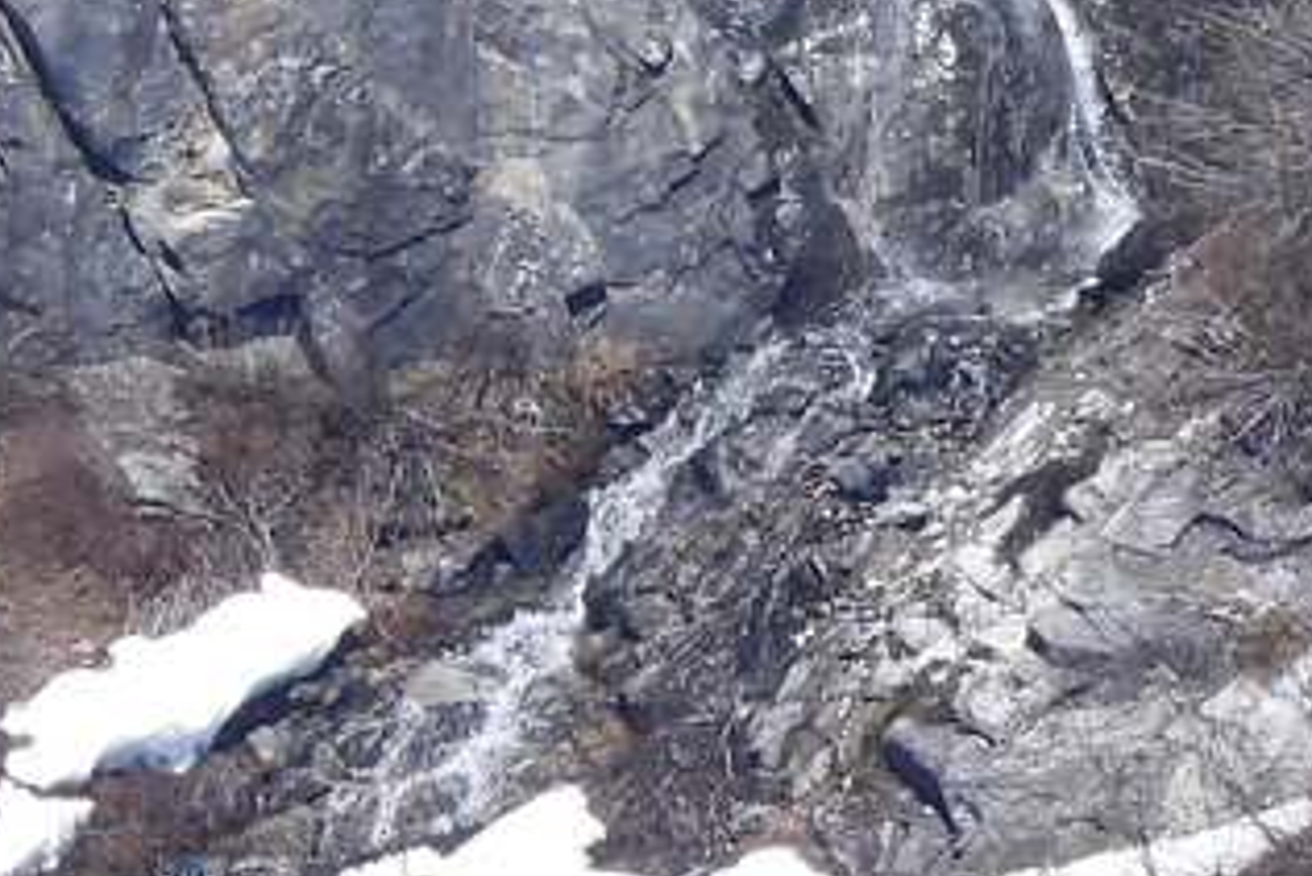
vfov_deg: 0.4
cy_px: -361
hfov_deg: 0.6
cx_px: 673
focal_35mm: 3583
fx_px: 130634
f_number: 5.6
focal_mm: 152
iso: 125
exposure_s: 1/500
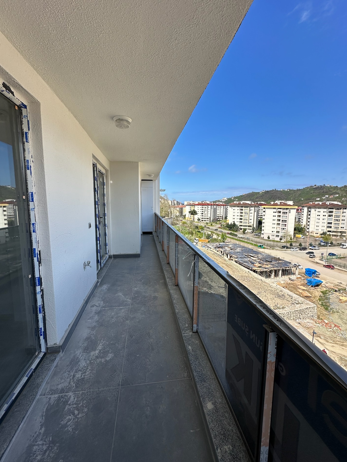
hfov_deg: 81.8
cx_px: 172
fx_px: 200
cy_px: 227
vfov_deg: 98.2
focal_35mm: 15
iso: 50
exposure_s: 1/1642
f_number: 2.2
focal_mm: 2.22
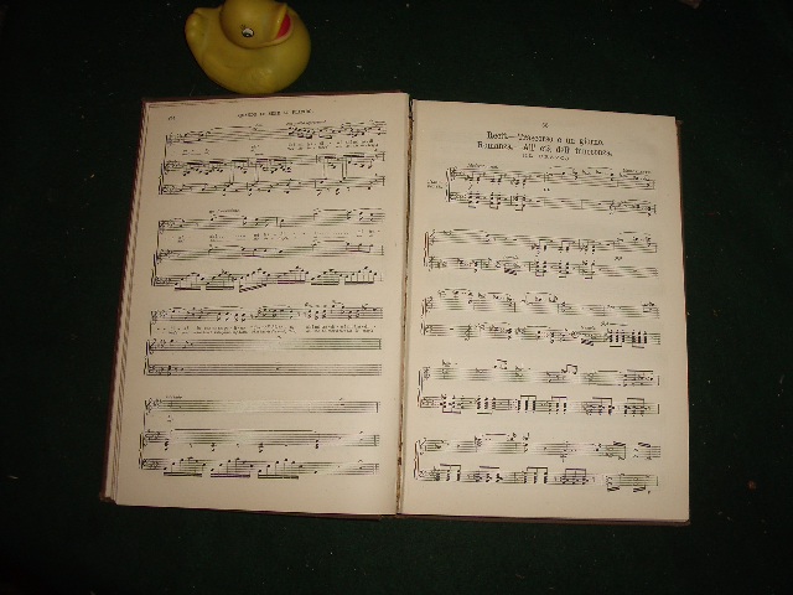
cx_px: 396
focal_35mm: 35
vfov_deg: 40.7
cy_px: 298
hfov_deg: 52.6
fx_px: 802
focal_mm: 5.8
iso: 80
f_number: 4.3
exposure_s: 1/60
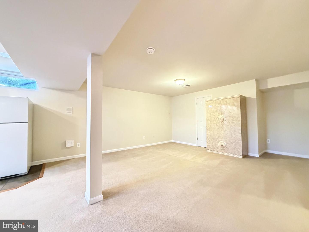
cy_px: 116
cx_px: 154
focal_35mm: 14
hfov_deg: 102.1
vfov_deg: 85.7
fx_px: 125
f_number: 2.2
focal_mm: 2.22
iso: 1000
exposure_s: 1/40
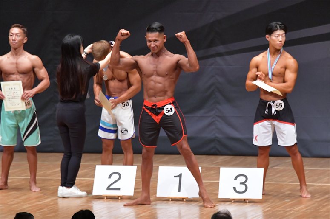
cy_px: 110
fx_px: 2474
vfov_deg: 5.1
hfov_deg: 7.6
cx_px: 165
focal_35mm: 270
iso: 8000
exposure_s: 1/400
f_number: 5.6
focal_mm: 180
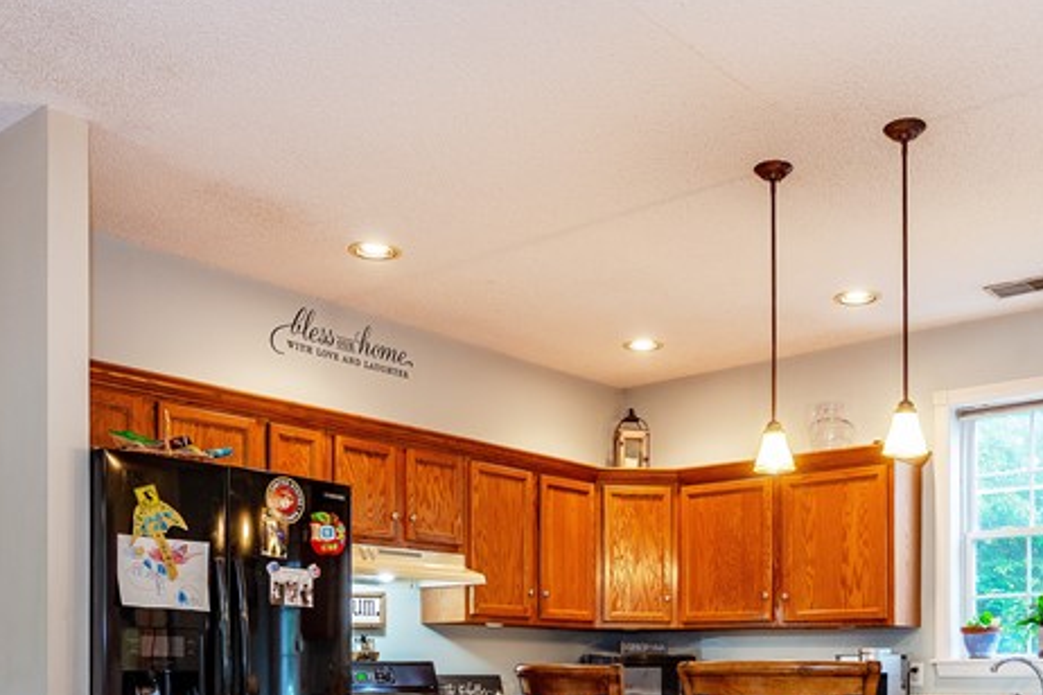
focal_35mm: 40
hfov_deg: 48.1
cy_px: 679
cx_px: 630
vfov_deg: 31.2
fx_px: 1159
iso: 100
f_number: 6.3
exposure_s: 1/2
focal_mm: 17
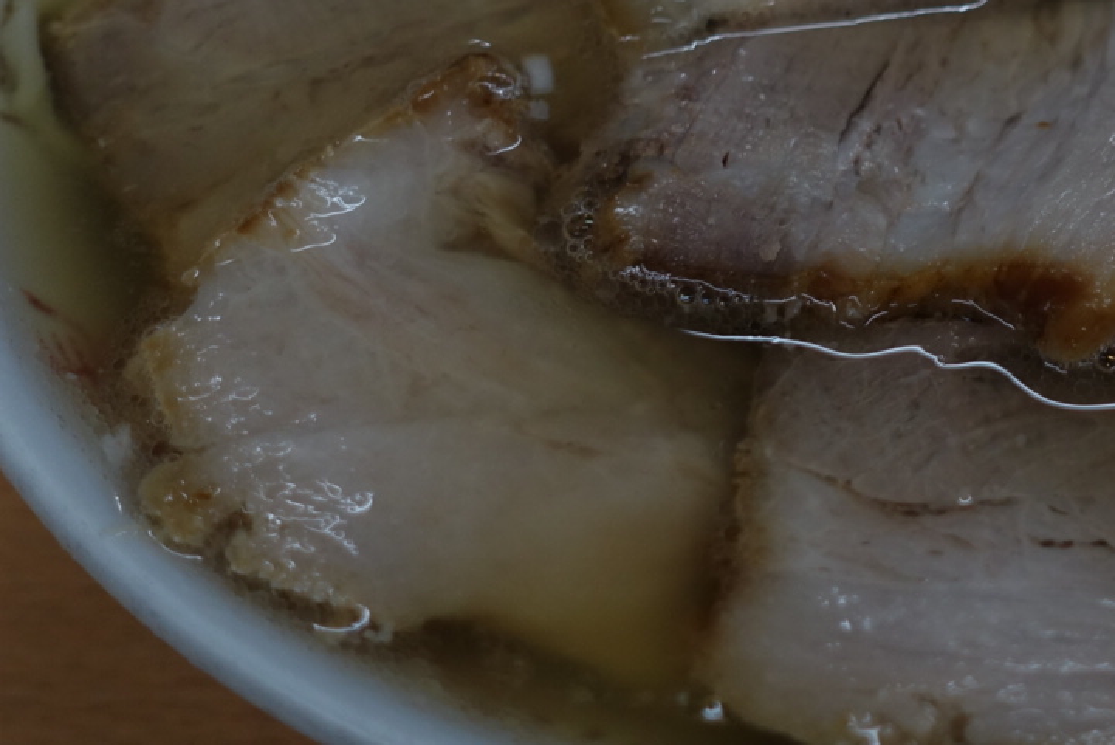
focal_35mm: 101
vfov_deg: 13.5
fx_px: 3130
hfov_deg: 19.8
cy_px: 116
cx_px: 1004
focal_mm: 16.39
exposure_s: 1/50
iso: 200
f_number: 2.8
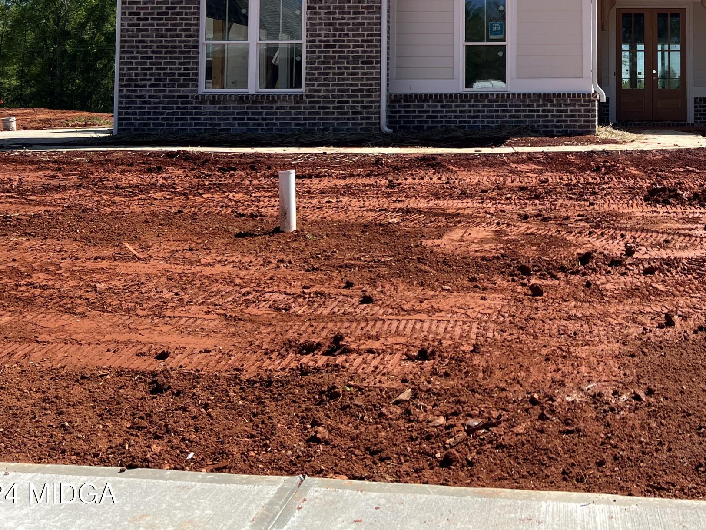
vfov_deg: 29.0
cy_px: 50
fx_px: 979
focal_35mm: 48
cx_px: 589
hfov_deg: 37.9
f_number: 1.5
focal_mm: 5.7
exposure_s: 1/2915
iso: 50
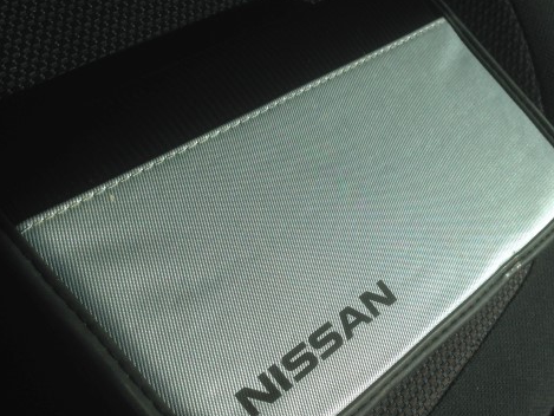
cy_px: 277
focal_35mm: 45
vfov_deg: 31.9
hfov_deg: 41.6
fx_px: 720
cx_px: 366
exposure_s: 1/2169
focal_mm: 4.12
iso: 50
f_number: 2.4
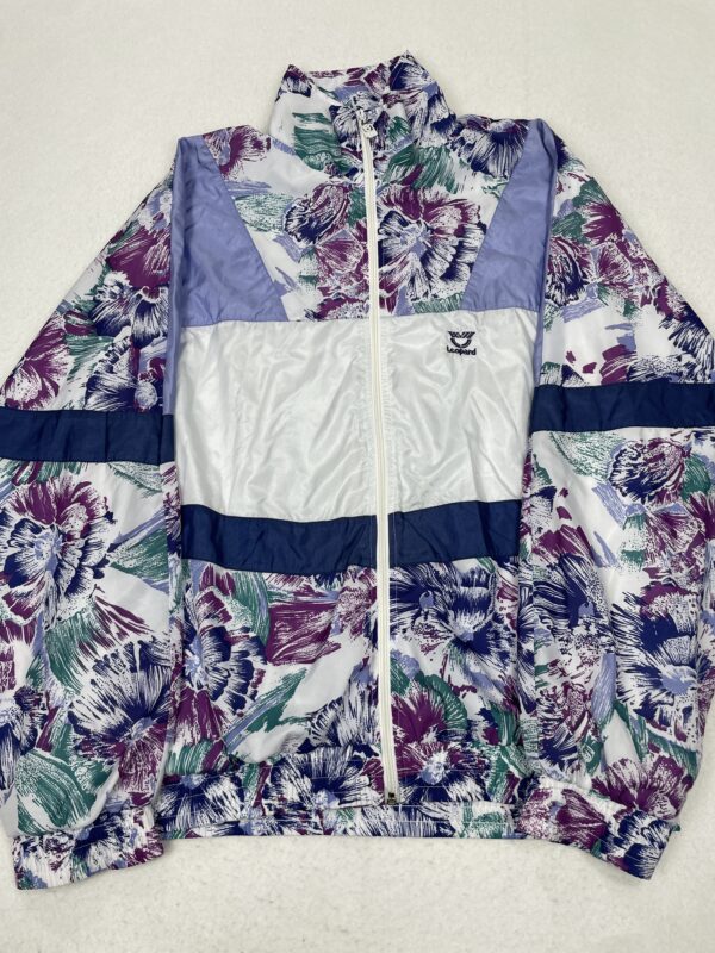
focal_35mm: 26
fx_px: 716
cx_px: 358
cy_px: 476
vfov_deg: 67.3
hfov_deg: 53.1
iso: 32
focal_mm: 4.2
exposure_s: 1/186
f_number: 1.6
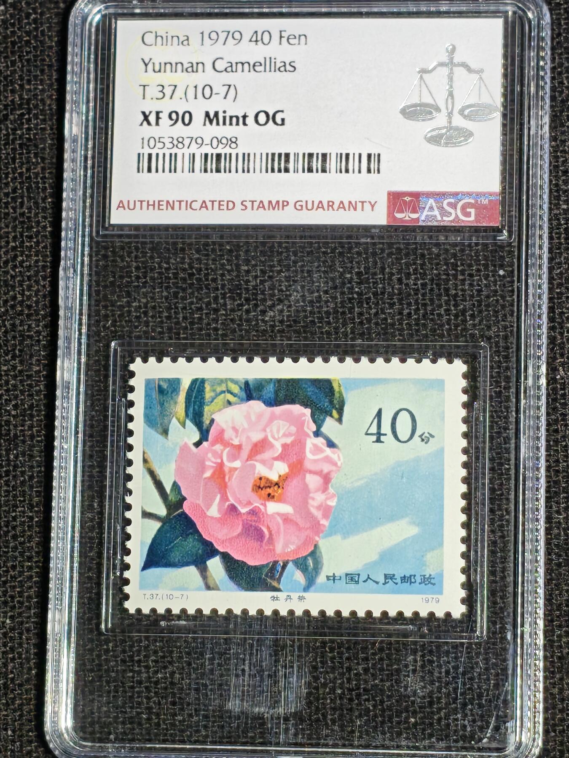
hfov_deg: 11.5
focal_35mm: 129
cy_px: 379
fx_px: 2827
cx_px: 284
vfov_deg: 15.3
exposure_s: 1/417
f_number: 1.5
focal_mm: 4.94
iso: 50
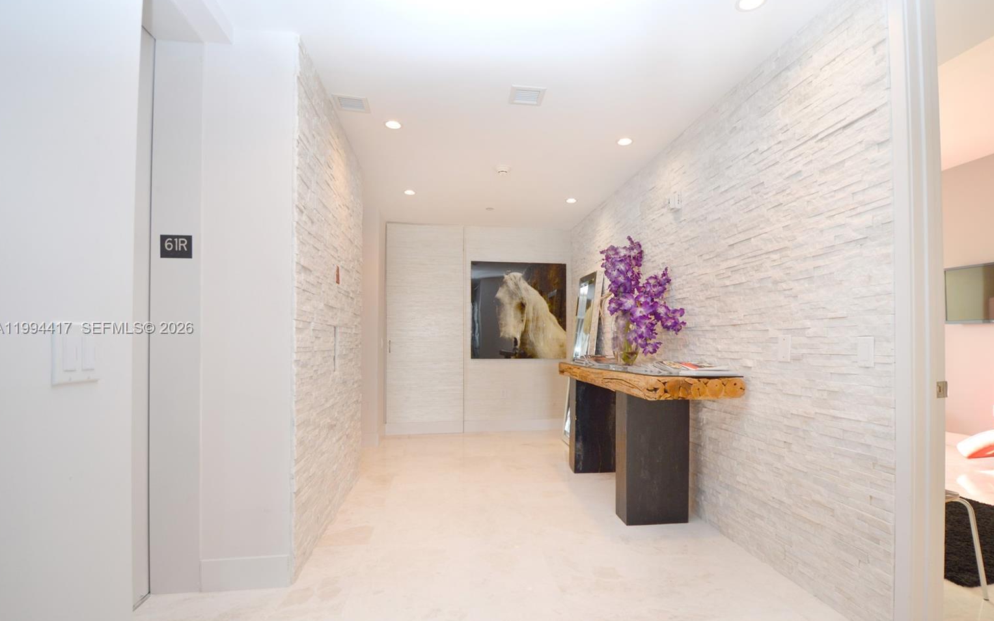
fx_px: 433
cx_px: 511
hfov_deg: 97.8
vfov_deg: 71.2
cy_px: 329
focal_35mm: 16
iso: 400
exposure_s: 1/60
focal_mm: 10
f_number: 3.5
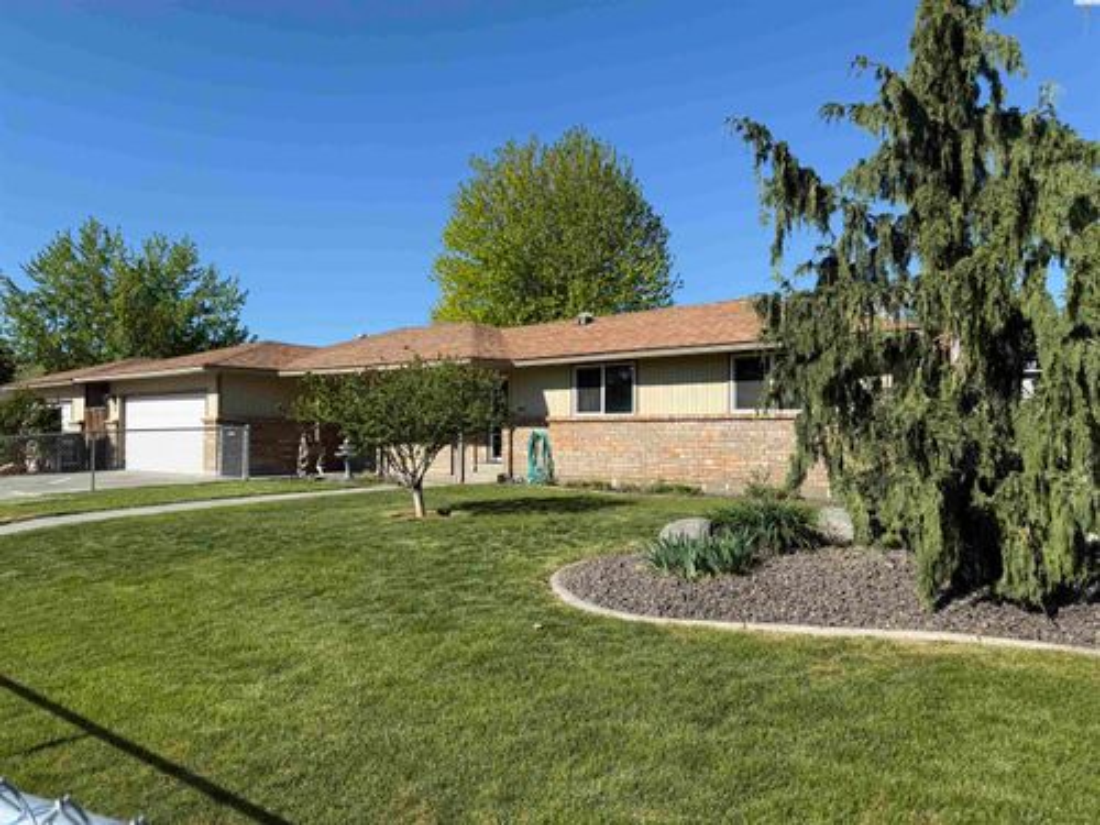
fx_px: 763
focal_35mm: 24
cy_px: 412
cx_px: 550
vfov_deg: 56.8
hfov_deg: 71.6
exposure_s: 1/4167
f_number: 1.78
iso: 80
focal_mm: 6.76
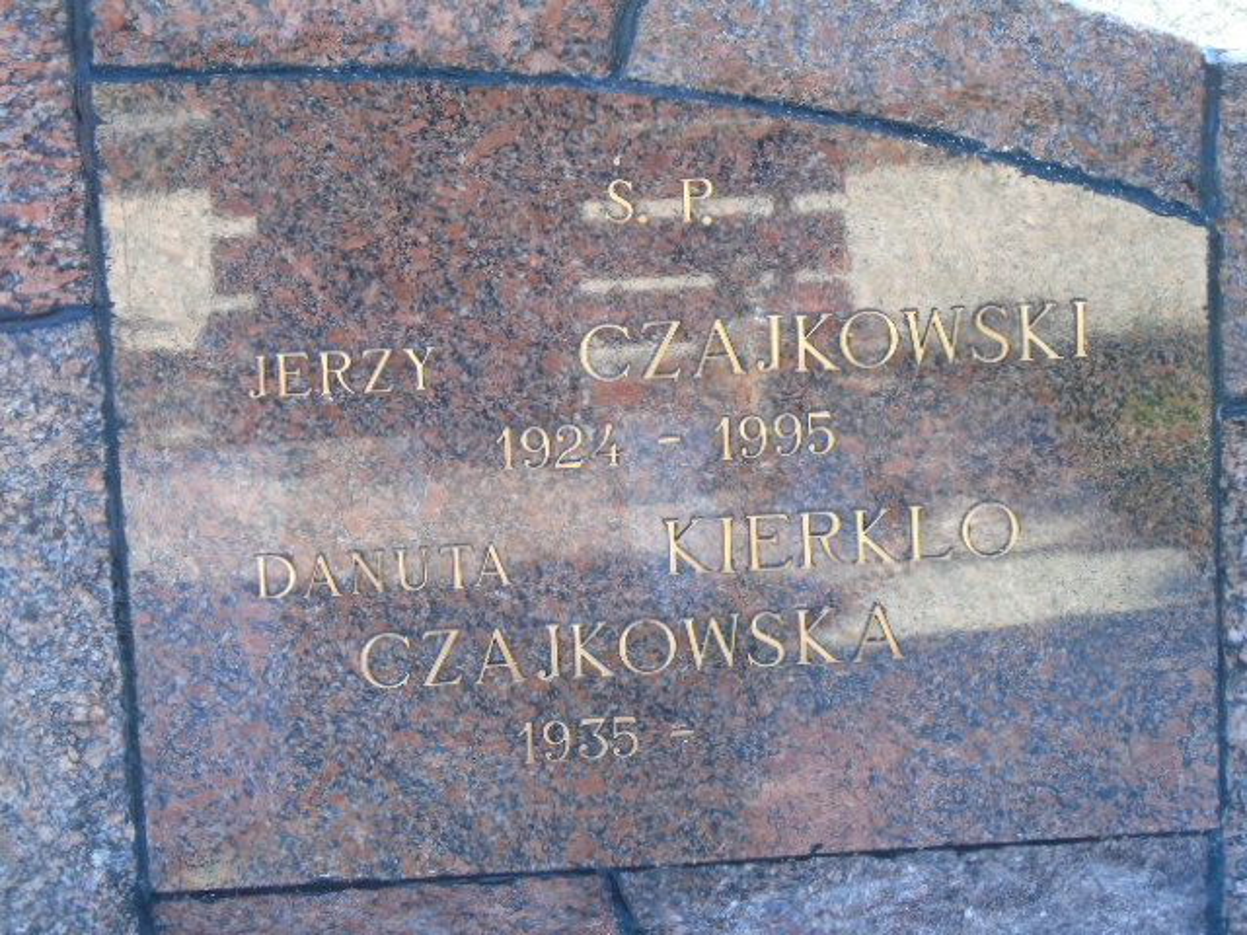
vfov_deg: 13.7
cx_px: 624
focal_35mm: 108
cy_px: 468
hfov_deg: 18.2
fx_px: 3891
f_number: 4.4
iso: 160
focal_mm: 19
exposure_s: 1/40
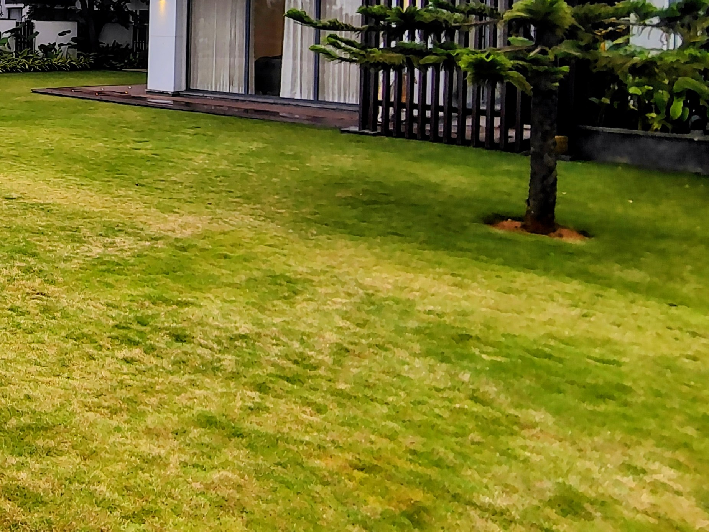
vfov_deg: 36.6
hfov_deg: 42.7
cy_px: 31
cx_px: -31
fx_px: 737
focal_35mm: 36
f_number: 2.2
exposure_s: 1/102
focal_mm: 2.13
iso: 100
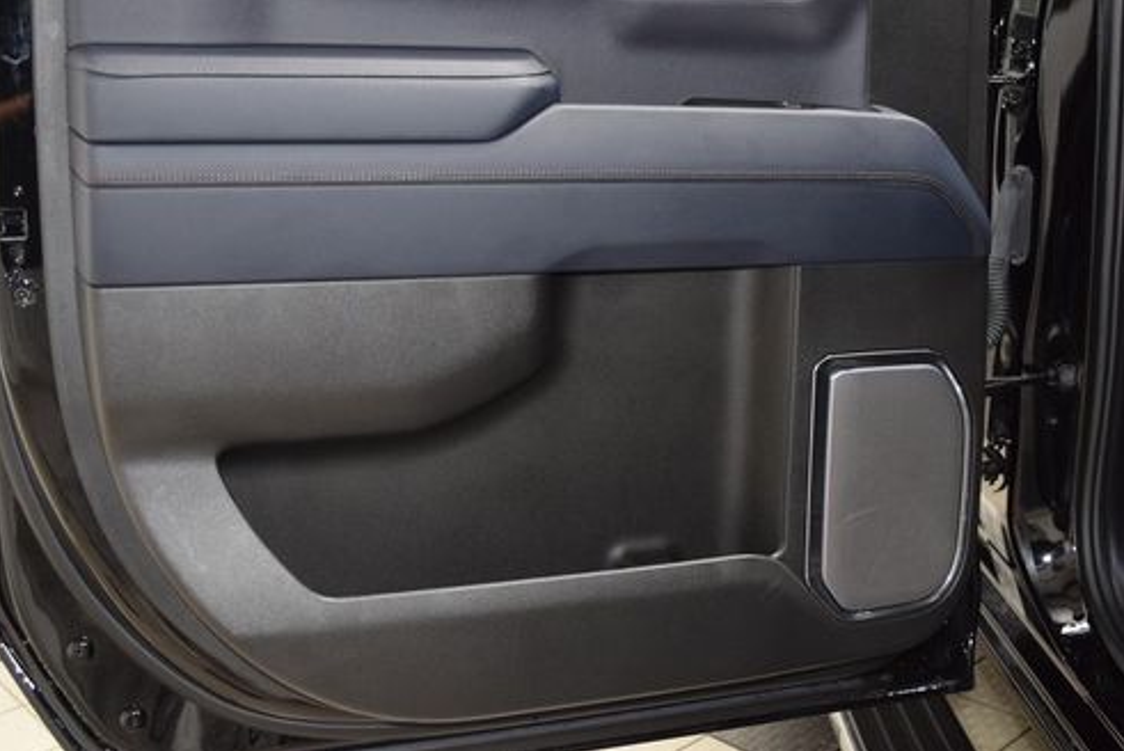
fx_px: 1343
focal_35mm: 43
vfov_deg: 31.1
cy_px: 267
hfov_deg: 45.3
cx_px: 636
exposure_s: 1/30
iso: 1600
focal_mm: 22
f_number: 3.8
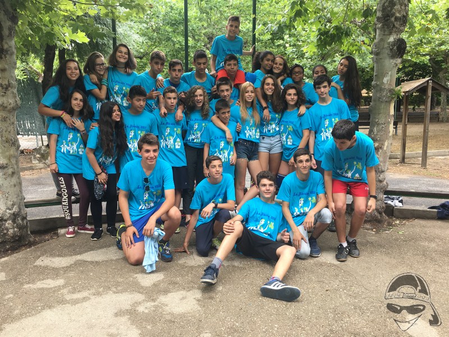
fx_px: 376
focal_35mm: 29
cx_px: 224
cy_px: 168
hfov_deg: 61.7
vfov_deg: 48.2
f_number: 2.2
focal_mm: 4.15
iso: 25
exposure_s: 1/100
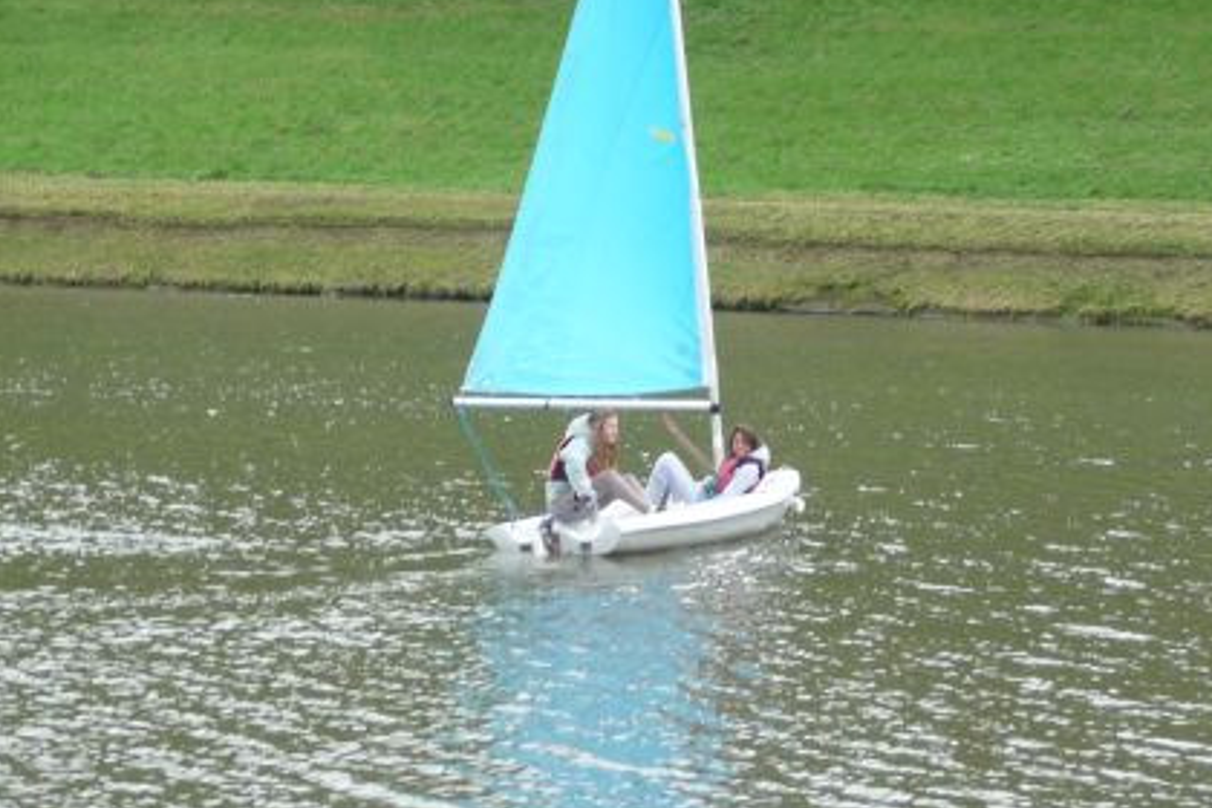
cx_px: 551
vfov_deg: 10.3
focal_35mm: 133
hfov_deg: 15.4
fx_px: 4477
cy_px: 216
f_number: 4.5
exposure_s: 1/100
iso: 100
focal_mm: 10.5
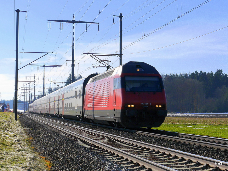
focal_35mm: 52
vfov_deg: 28.1
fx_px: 343
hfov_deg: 36.8
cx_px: 114
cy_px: 86
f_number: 9
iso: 160
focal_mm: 26
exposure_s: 1/400
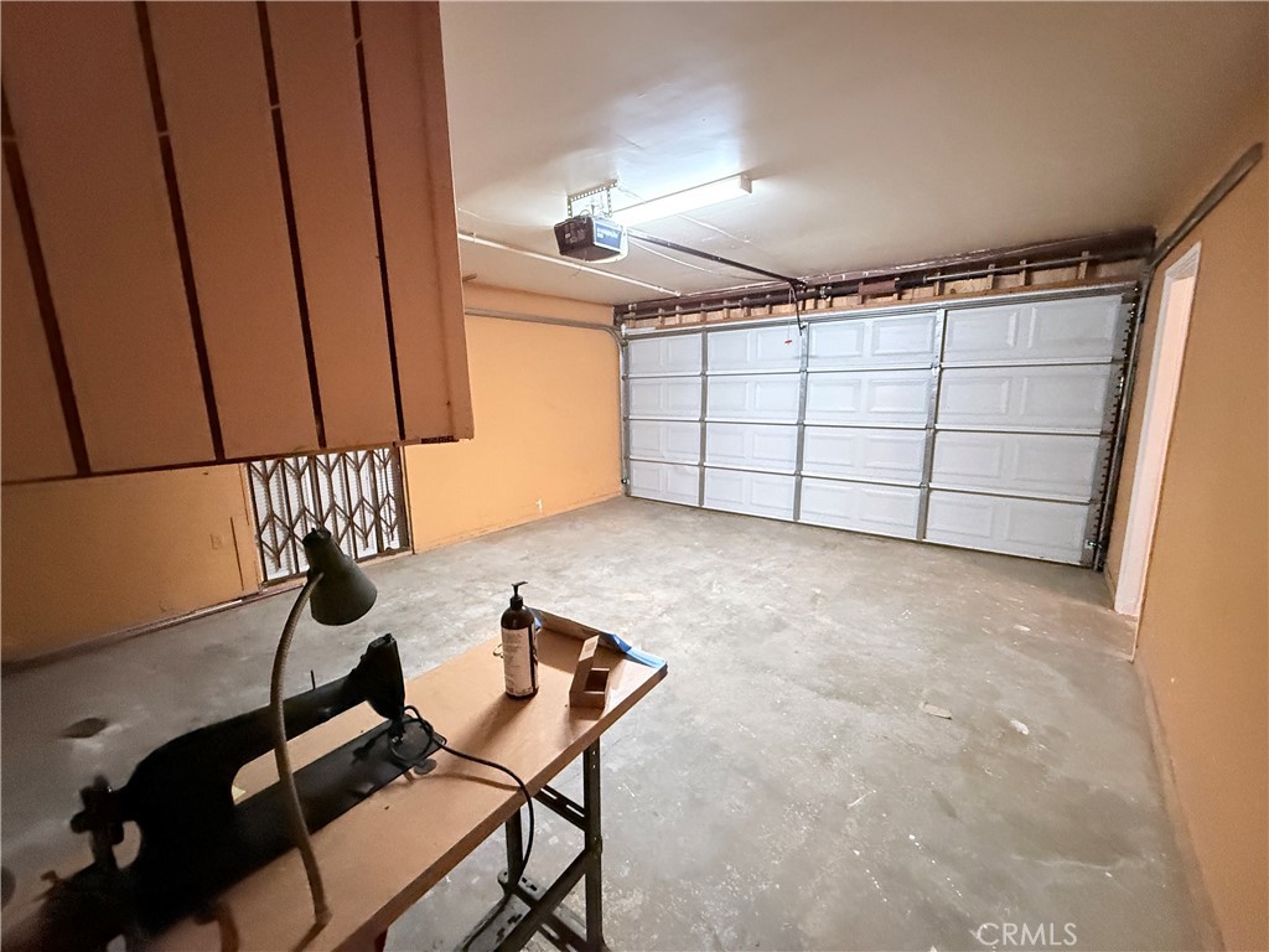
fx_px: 513
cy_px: 476
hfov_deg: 102.1
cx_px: 634
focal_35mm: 14
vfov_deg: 85.7
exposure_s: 1/60
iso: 1000
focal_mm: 2.22
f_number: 2.2
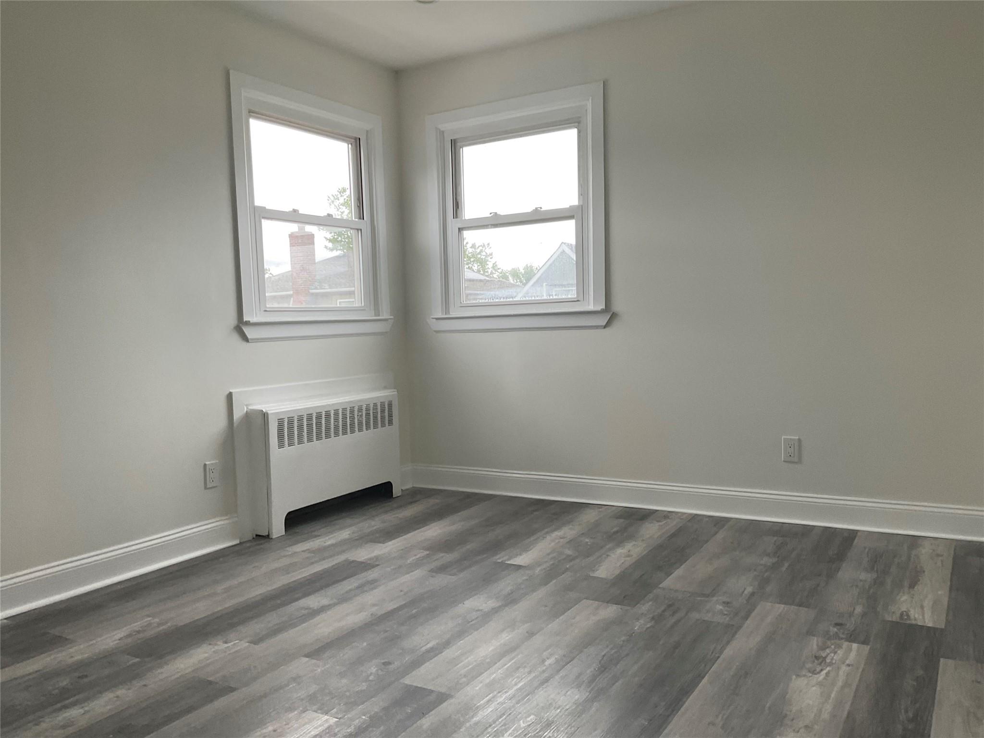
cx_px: 492
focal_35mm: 29
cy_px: 369
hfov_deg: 61.7
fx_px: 824
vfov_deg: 48.2
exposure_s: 1/122
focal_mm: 3
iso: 50
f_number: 1.8
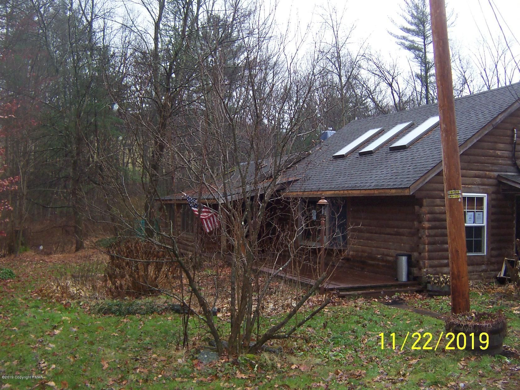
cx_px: 260
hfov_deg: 51.4
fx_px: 541
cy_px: 195
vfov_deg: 39.7
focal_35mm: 36
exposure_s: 1/60
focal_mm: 5.6
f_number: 2.8
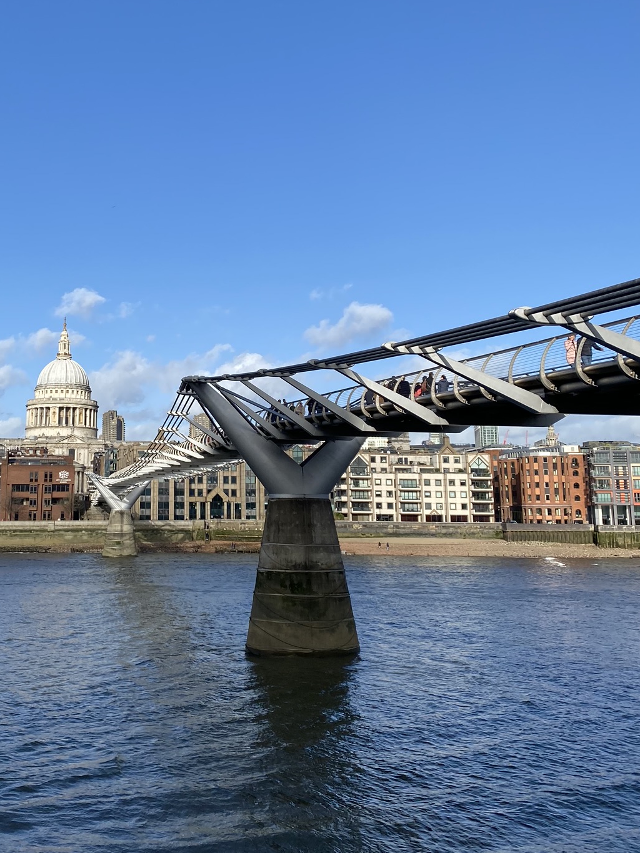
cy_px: 343
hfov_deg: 36.3
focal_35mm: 39
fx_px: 961
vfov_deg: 47.6
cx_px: 189
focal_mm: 4.25
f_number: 1.8
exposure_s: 1/2825
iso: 32
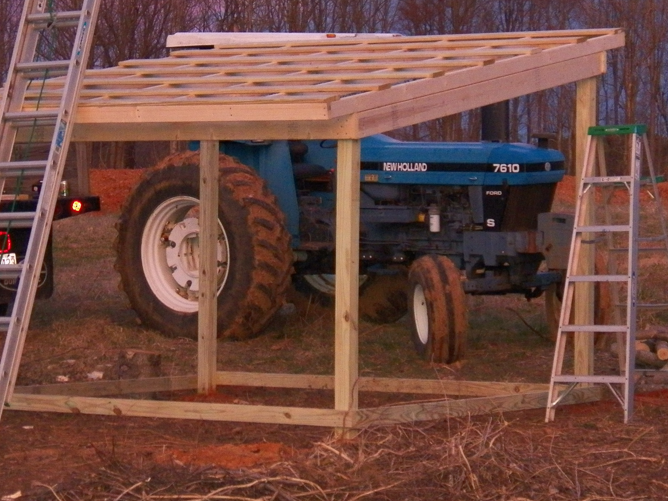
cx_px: 249
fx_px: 2779
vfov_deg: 10.3
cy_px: 177
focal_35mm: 144
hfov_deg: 13.7
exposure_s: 1/40
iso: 500
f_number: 3.6
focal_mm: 15.2
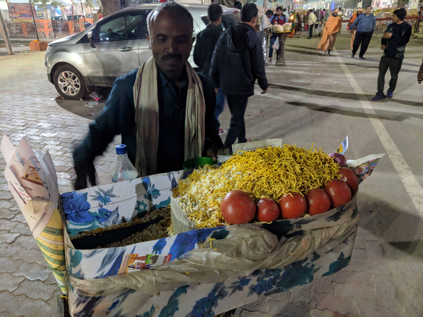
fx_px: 330
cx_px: 212
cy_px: 158
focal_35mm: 27
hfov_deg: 65.3
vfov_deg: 51.4
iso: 661
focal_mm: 4.44
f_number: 1.8
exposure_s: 1/33.4
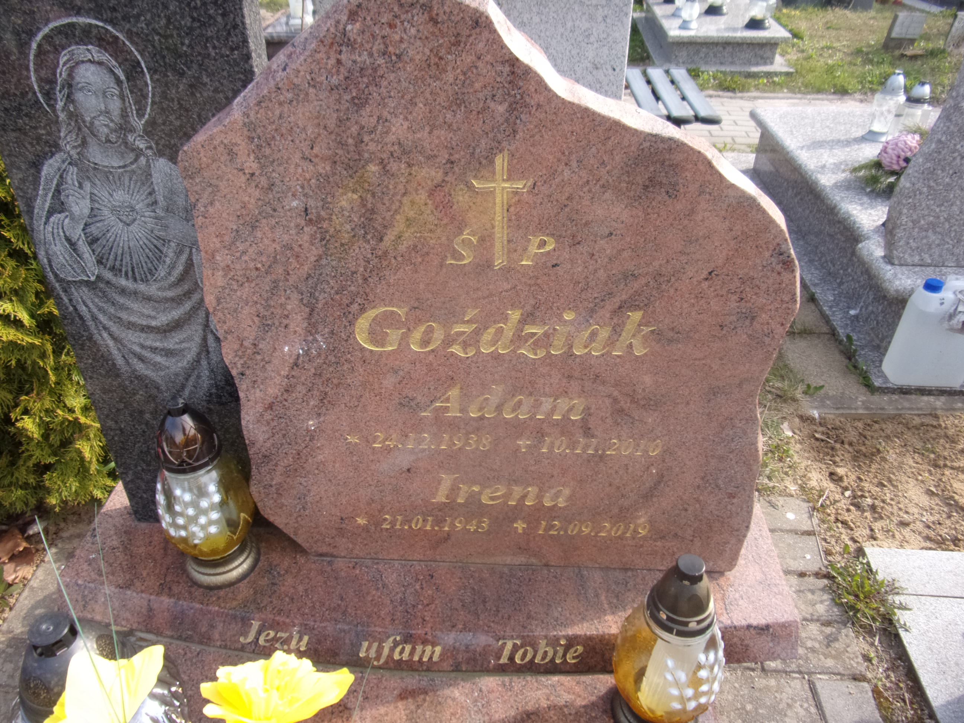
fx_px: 668
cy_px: 362
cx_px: 482
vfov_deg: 56.8
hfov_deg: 71.6
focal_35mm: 24
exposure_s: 1/210
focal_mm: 4.3
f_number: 3.3
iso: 80
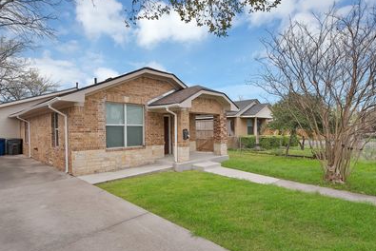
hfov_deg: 86.8
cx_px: 177
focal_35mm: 19
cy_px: 133
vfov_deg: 64.6
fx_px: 199
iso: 640
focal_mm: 15
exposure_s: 1/160
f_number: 9
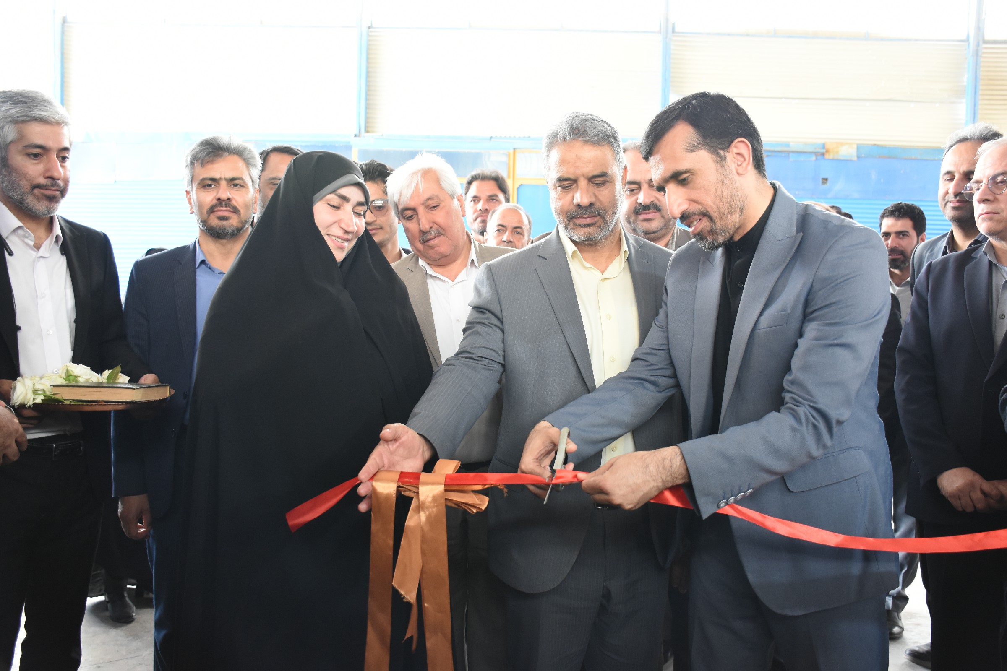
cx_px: 504
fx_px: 923
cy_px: 336
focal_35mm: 33
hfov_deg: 57.2
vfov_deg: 40.0
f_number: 3.5
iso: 1100
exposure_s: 1/30
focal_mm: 22
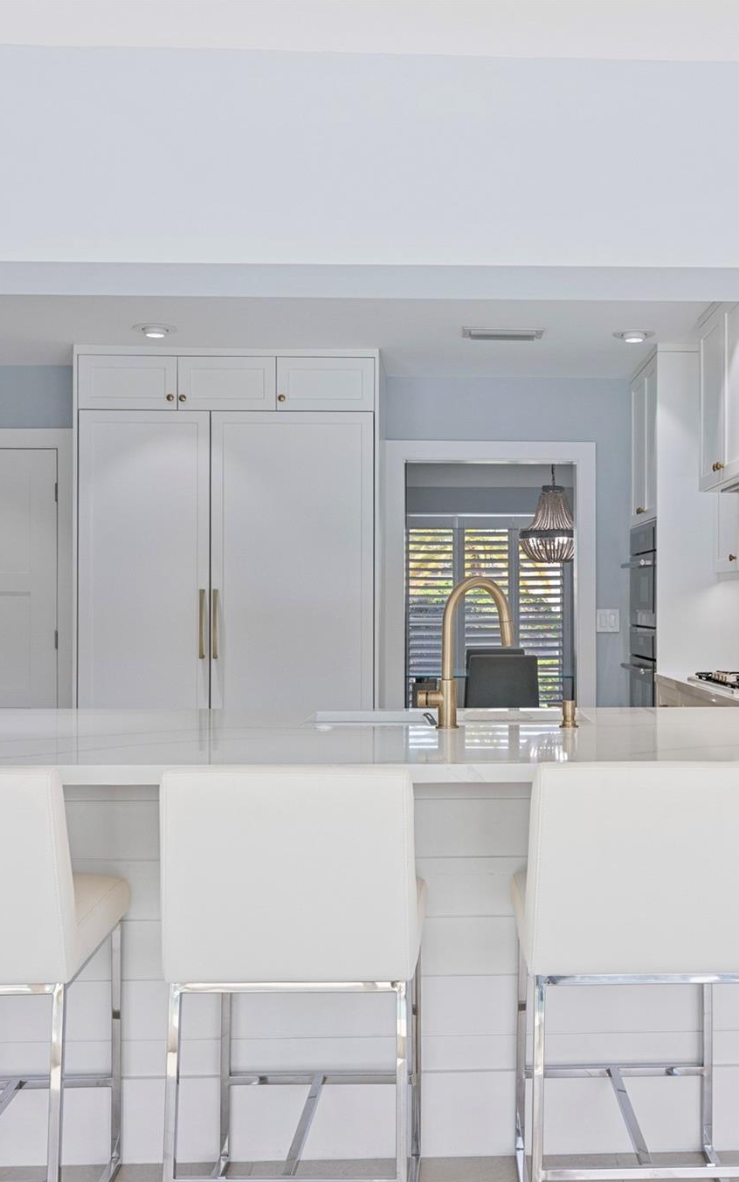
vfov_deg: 52.8
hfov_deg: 34.1
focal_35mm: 37
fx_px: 1193
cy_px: 592
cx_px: 500
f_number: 8
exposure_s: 1/80
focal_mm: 24
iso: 500
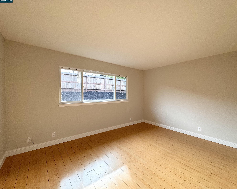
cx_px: 126
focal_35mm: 15
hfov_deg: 96.7
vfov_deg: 84.0
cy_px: 96
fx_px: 105
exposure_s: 1/120
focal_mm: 2.22
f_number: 2.2
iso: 100
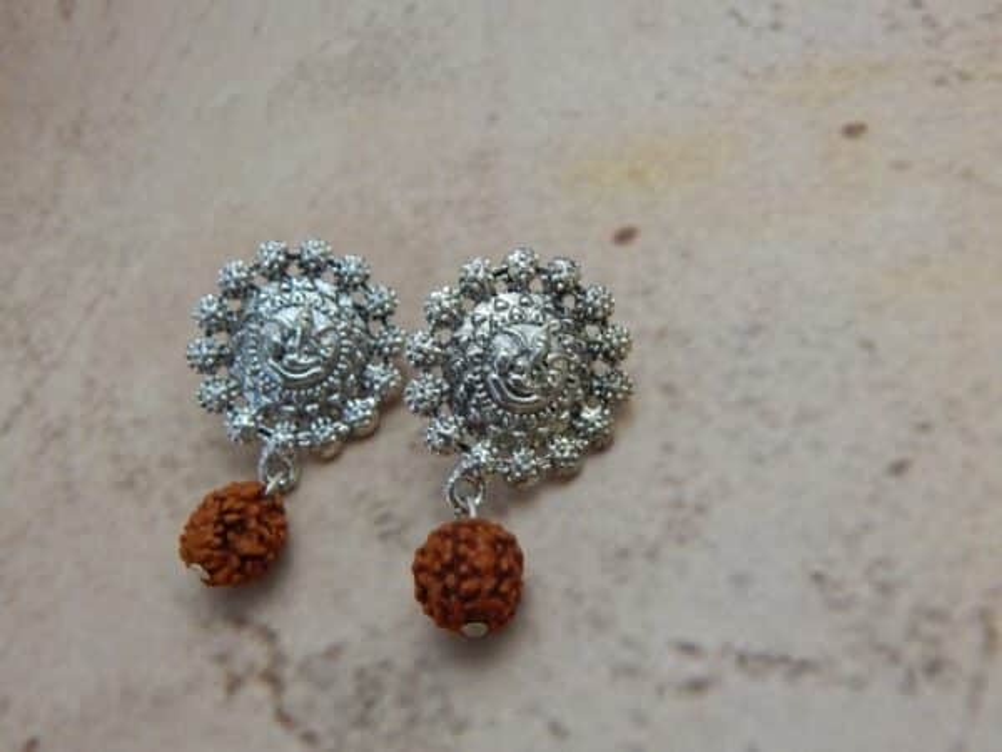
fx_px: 1100
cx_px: 501
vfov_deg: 37.7
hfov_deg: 49.0
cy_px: 376
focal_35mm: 38
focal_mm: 6.8
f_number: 3.4
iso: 400
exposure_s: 1/13
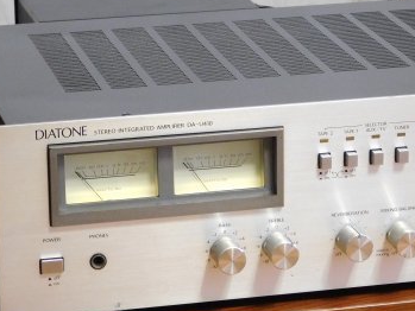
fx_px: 2039
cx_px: 287
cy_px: 116
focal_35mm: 170
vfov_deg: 8.7
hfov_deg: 11.6
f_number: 4.6
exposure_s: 1/15
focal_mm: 17.6
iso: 800
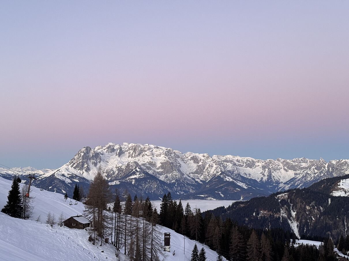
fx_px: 484
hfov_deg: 39.7
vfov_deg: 30.3
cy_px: 130
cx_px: 174
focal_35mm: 48
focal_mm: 6.76
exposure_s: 1/60
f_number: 1.78
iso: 100
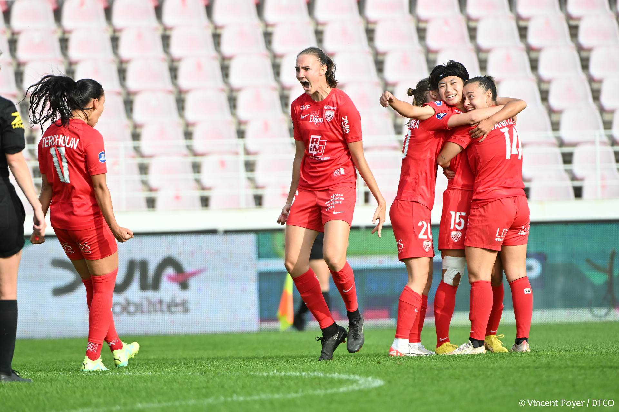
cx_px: 310
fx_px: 9282
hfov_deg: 3.8
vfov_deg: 2.5
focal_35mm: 540
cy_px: 206
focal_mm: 360
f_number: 4
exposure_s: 1/1000
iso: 500
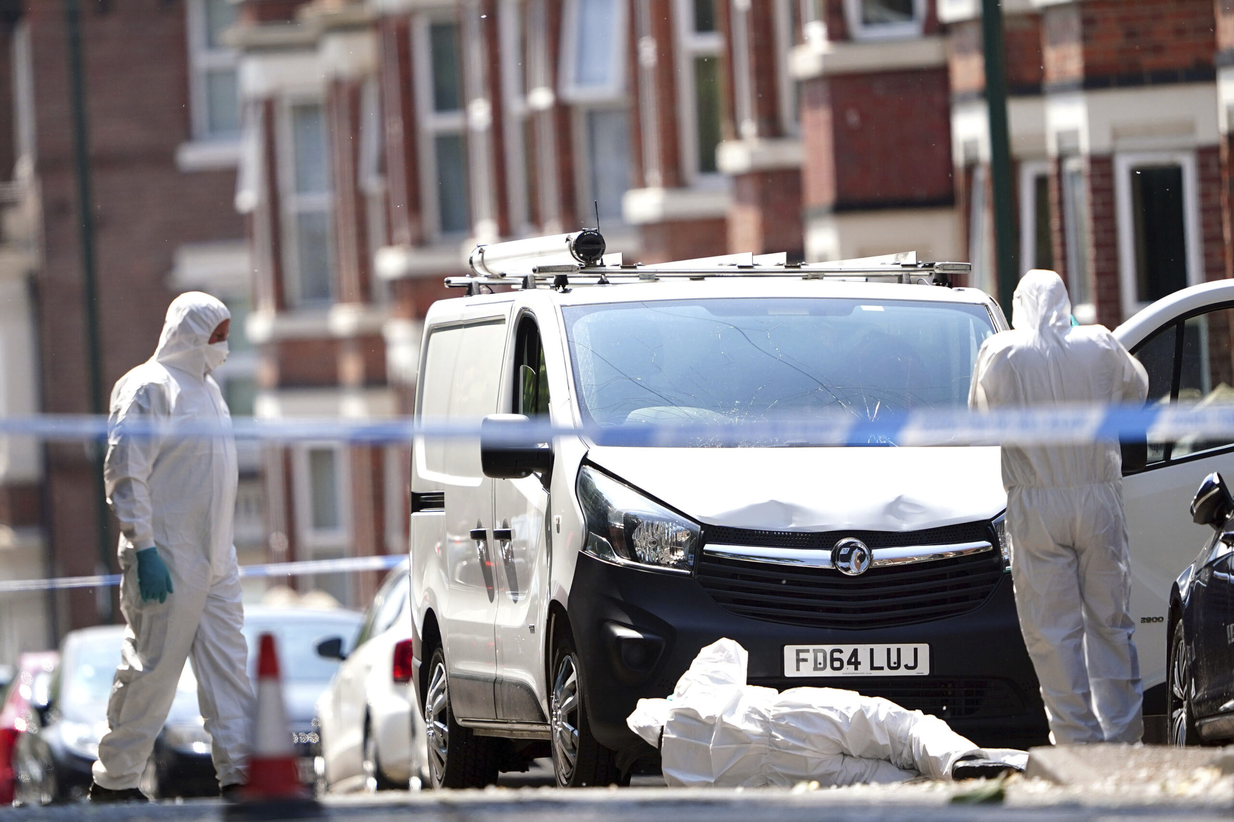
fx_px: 13708
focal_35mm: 400
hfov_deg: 5.2
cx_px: 617
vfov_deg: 3.4
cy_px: 411
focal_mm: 400
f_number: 2.8
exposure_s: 1/4000
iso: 400
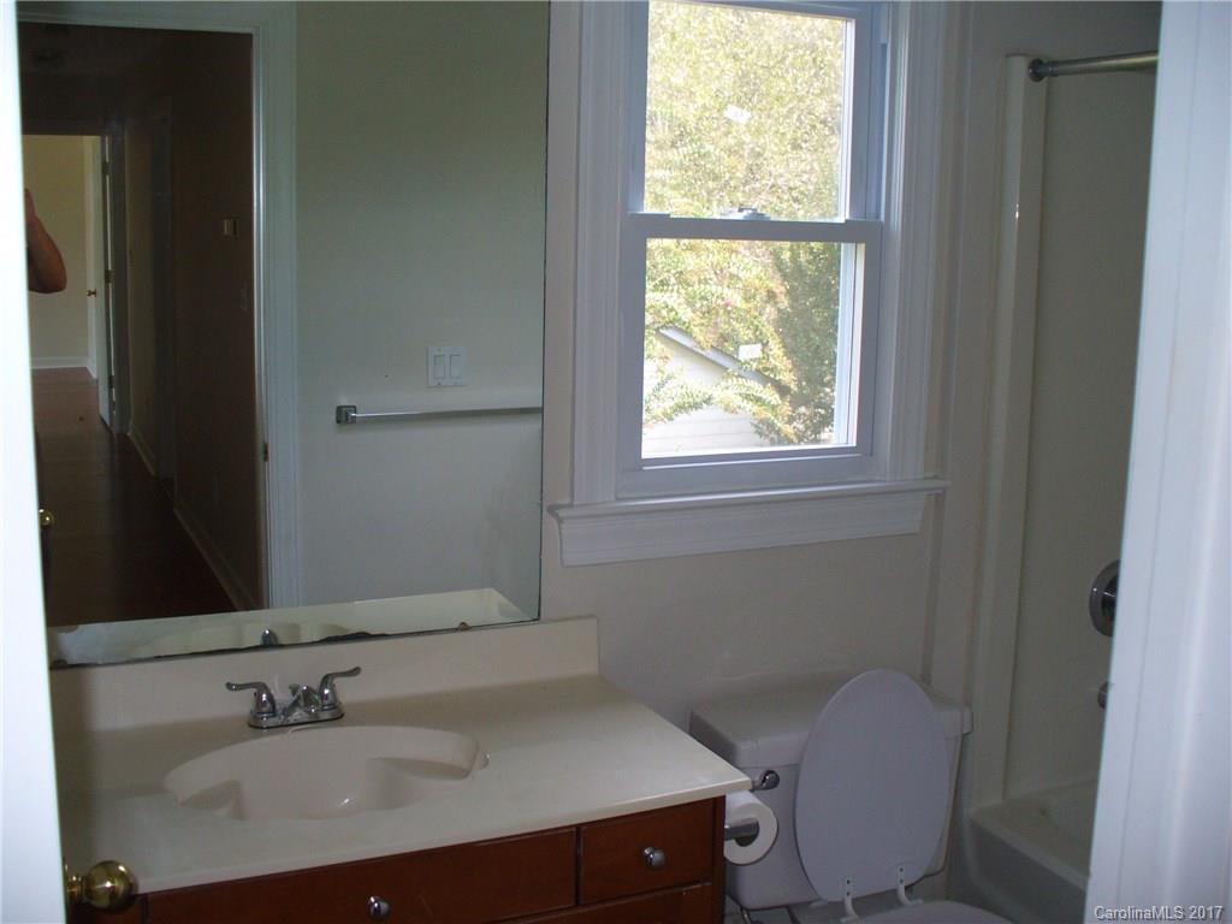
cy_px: 462
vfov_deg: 38.7
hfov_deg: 50.1
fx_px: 1317
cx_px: 616
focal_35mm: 37
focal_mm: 6.1
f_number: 2.8
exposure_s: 1/60
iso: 100
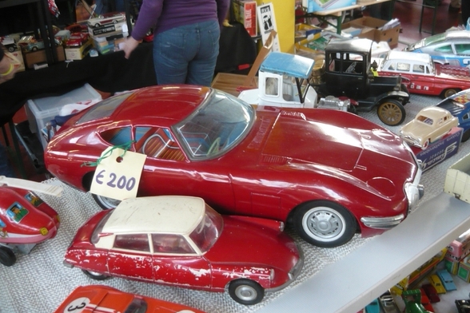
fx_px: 457
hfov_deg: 54.4
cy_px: 143
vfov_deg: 37.8
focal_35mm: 35
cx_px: 237
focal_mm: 5.5
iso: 320
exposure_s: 1/30
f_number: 2.8
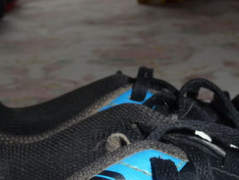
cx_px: 162
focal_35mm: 74
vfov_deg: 18.5
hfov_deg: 26.1
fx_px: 511
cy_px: 237
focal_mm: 4.7
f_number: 3.3
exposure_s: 1/30
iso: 100
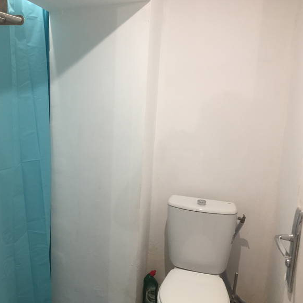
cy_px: 150
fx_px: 347
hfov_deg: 46.7
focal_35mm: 35
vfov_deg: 47.2
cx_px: 110
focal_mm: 4.15
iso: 64
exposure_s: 1/33
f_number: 2.2
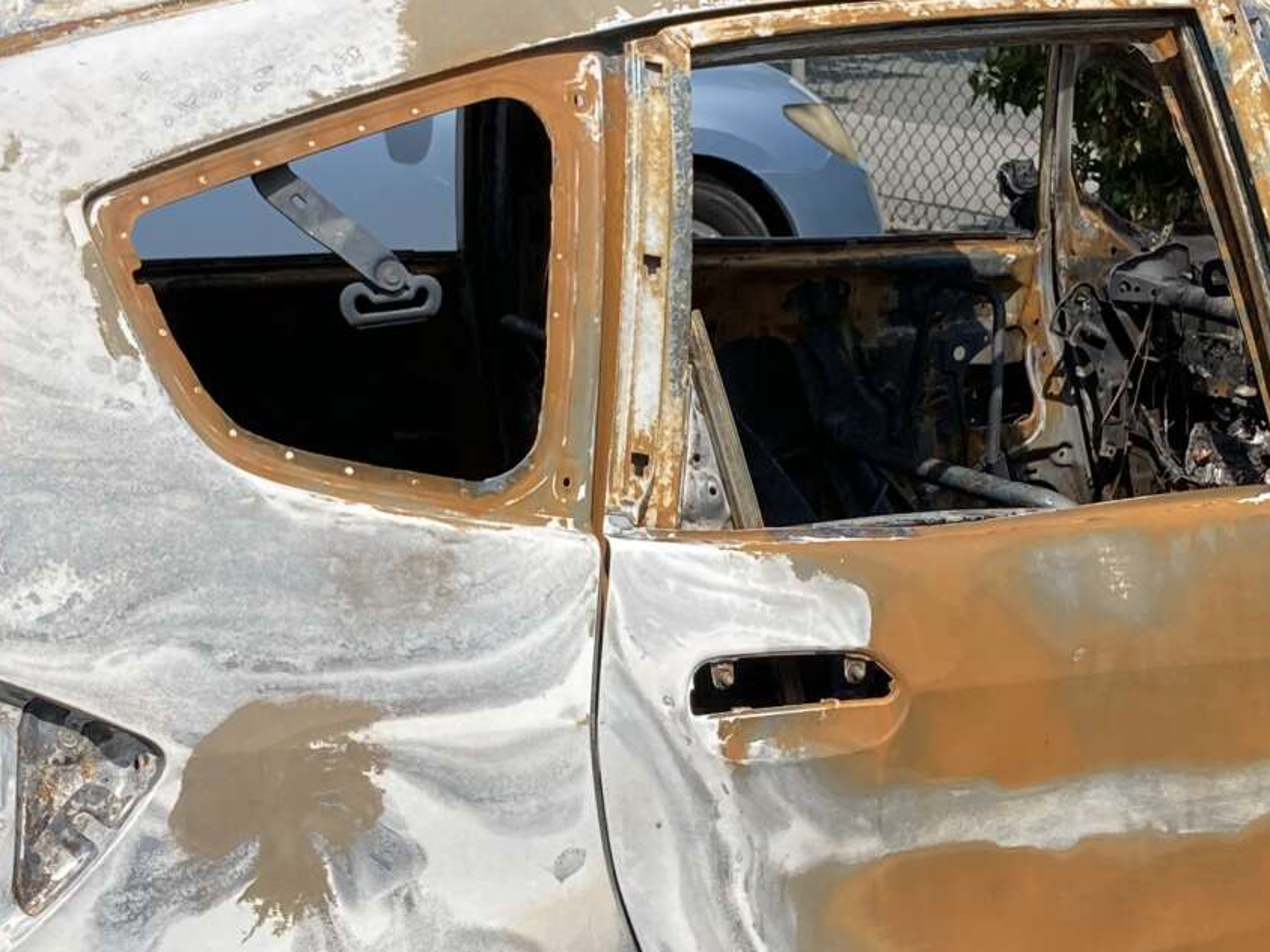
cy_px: 589
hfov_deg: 22.9
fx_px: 3118
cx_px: 827
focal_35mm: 85
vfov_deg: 17.3
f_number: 1.8
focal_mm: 3.99
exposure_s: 1/2088
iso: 20
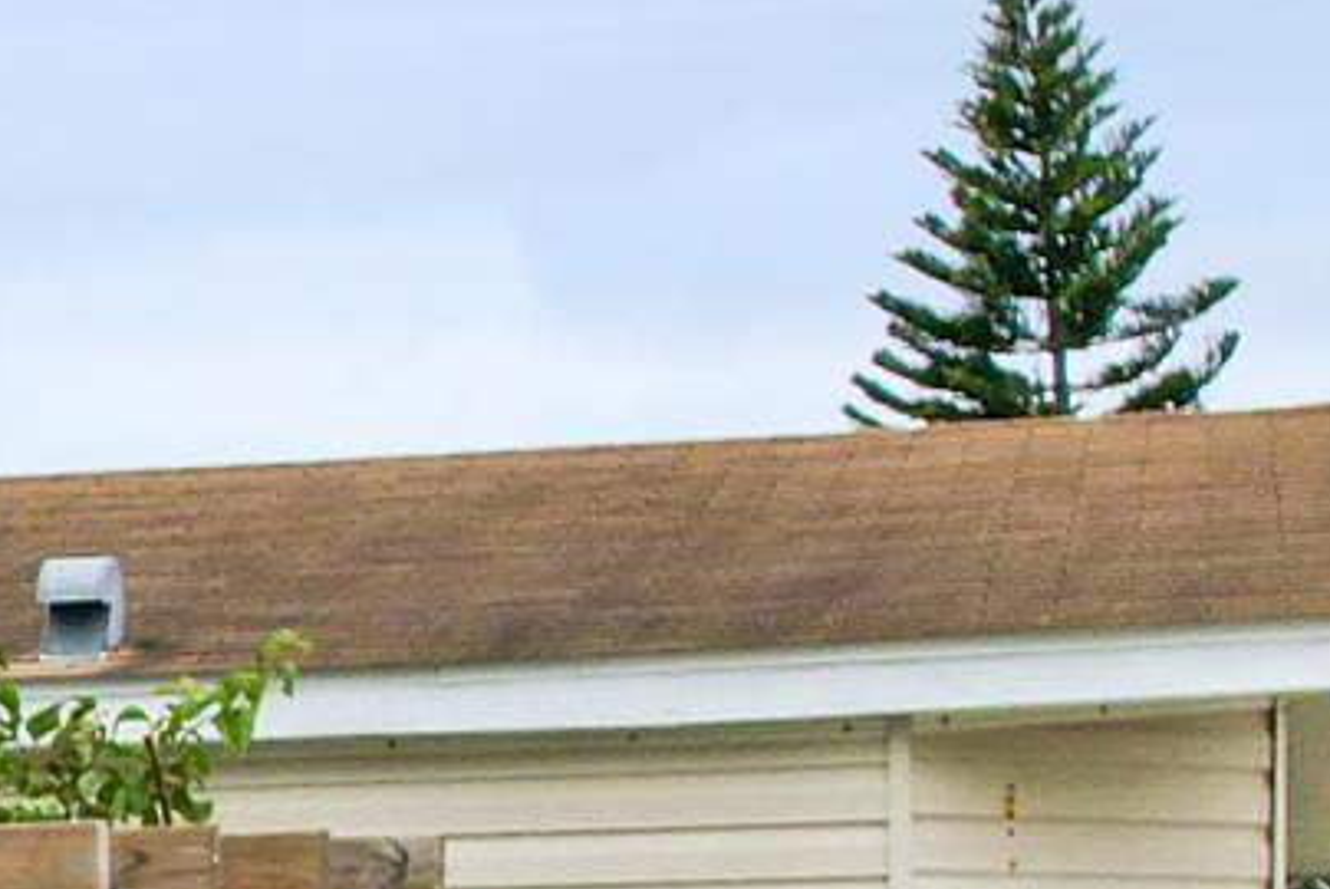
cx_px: -1850
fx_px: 5028
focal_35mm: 136
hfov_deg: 12.1
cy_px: 1157
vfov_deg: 9.9
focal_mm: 8.38
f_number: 2.8
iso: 110
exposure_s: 1/320
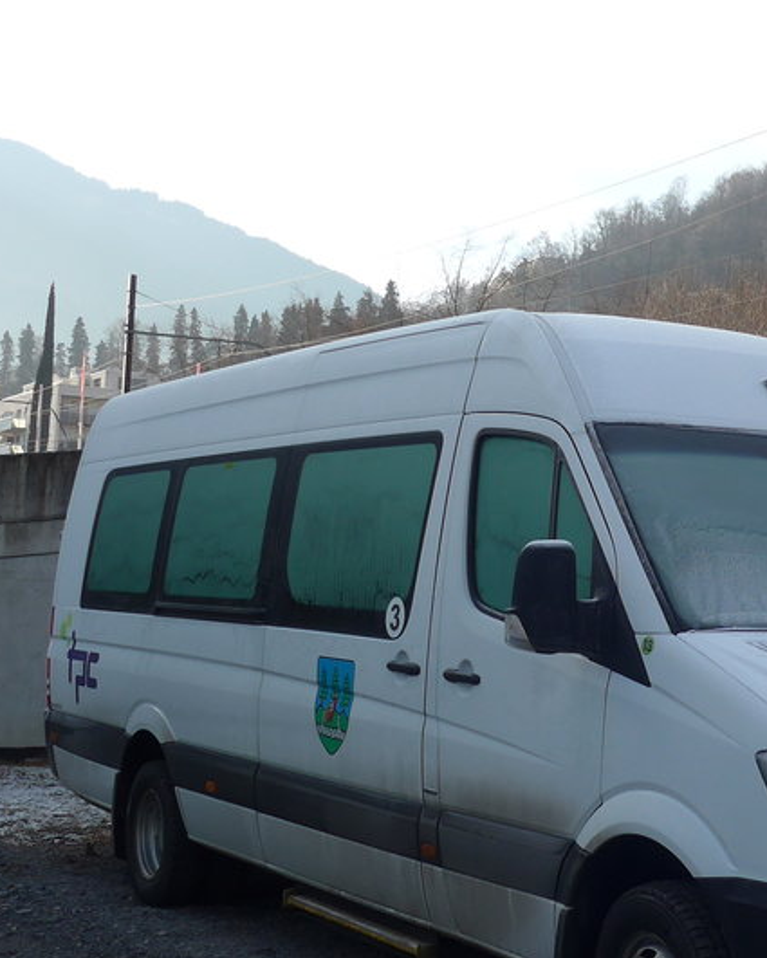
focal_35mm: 64
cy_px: 503
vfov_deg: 29.6
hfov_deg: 23.3
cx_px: 666
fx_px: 1815
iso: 80
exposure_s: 1/800
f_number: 2.8
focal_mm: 6
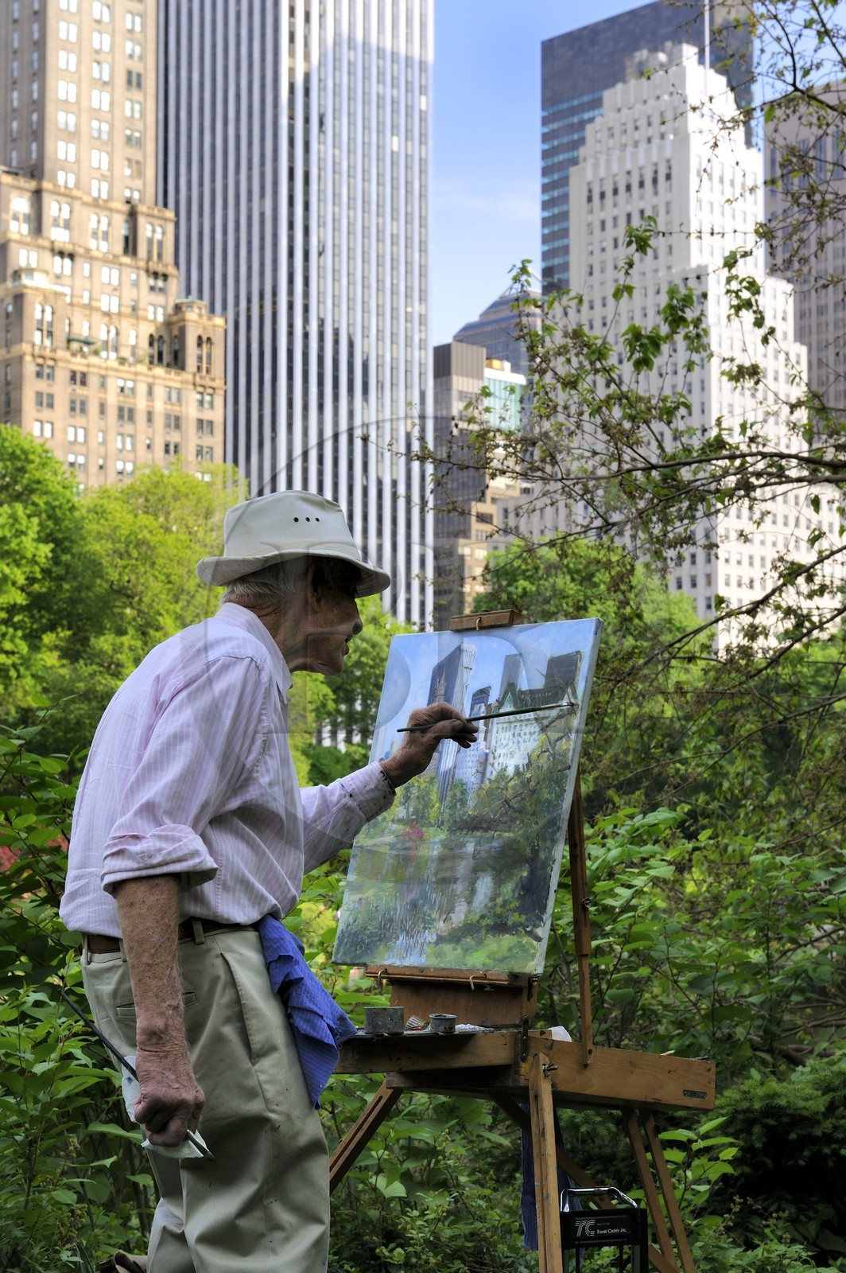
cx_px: 423
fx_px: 2472
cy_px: 636
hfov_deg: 19.4
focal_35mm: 70
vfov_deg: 28.9
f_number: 10
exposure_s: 1/200
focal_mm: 70
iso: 400
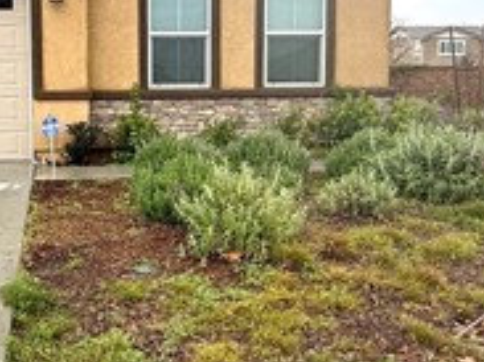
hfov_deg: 37.6
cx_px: 101
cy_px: 166
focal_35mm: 49
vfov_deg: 29.6
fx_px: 685
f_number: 2.2
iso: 64
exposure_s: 1/281
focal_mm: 2.22
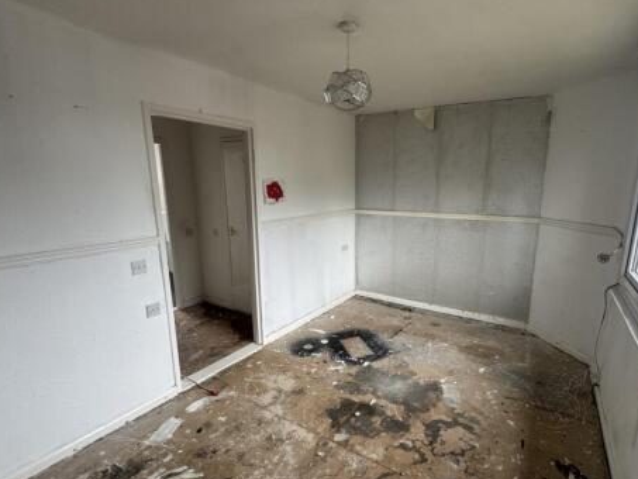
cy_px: 254
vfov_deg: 71.6
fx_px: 332
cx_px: 349
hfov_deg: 87.5
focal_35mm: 18
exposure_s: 1/99
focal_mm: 2.22
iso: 100
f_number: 2.2
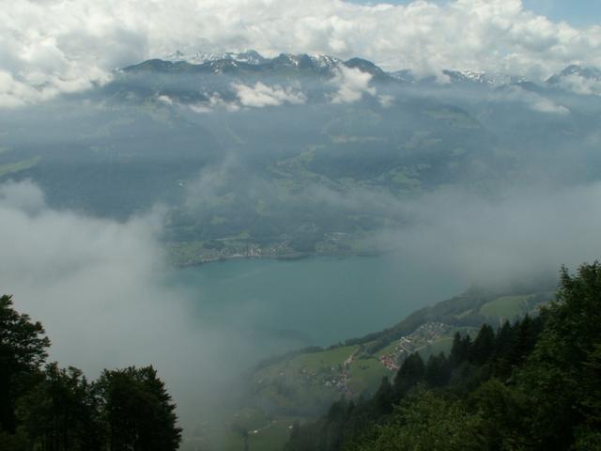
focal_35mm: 35
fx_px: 608
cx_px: 300
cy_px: 226
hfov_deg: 52.6
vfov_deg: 40.7
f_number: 8
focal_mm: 5.86
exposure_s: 1/250
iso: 50
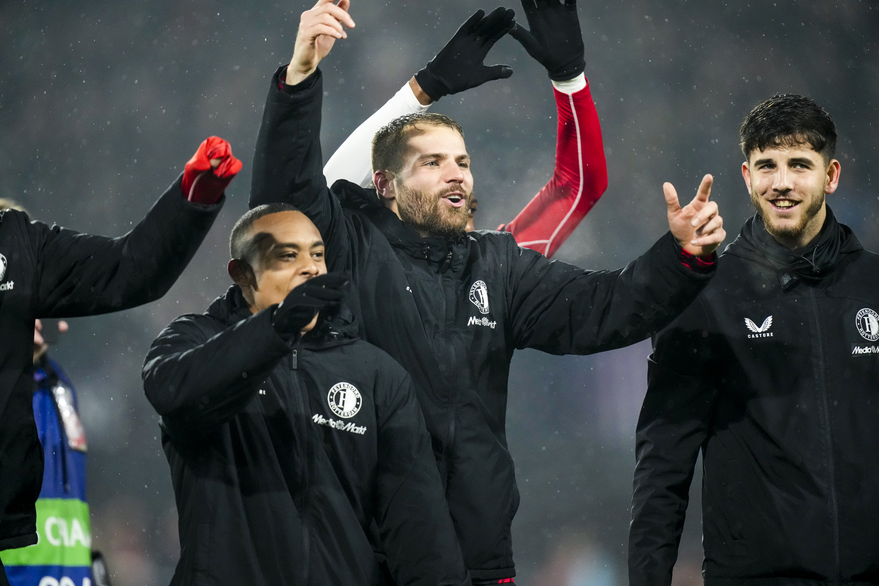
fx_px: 13672
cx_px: 440
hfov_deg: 3.7
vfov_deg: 2.5
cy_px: 293
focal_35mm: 560
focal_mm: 560
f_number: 4
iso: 5000
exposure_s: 1/1600
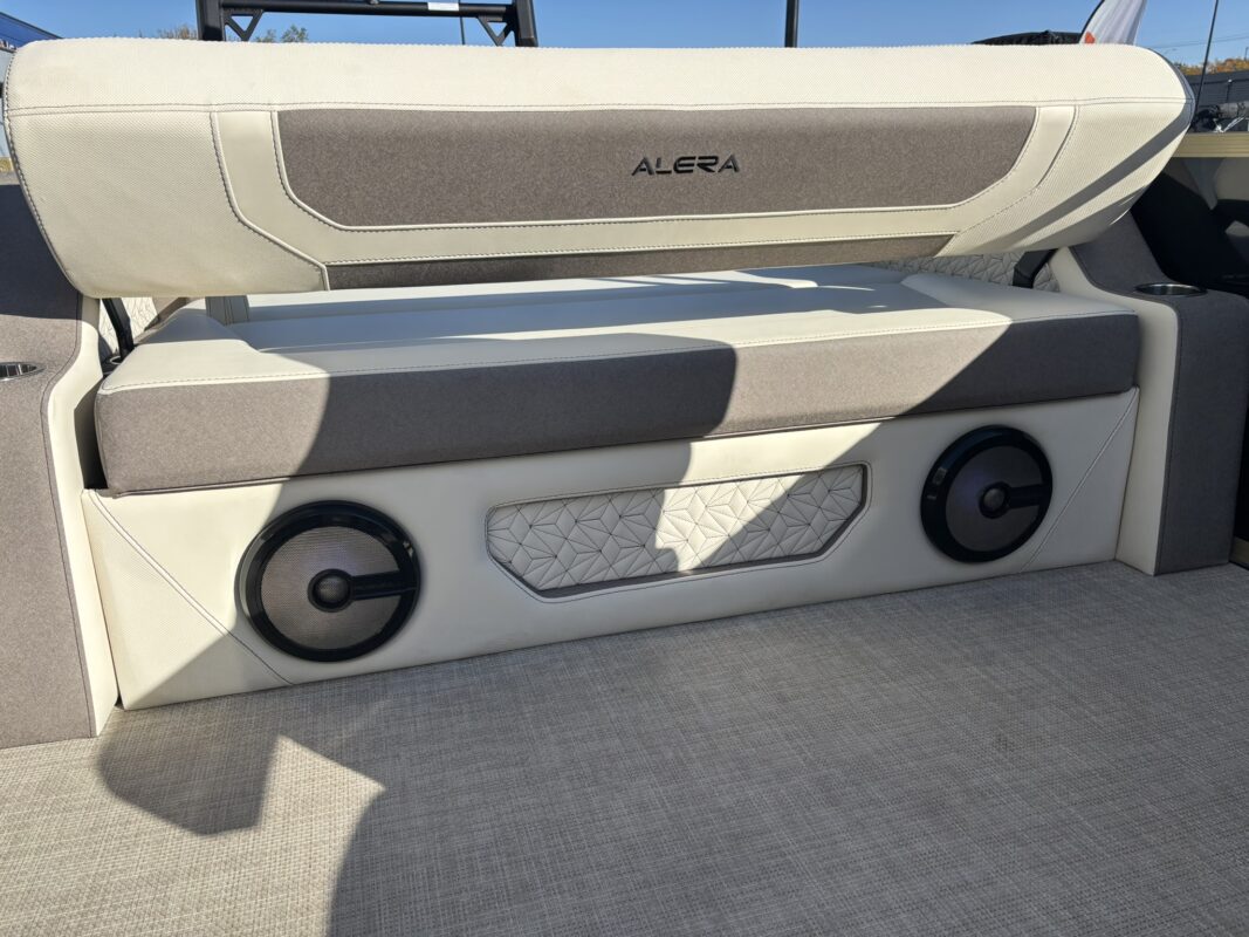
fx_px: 938
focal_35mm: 26
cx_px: 624
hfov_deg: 67.3
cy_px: 468
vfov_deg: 53.1
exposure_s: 1/2778
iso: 50
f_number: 1.6
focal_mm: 5.96
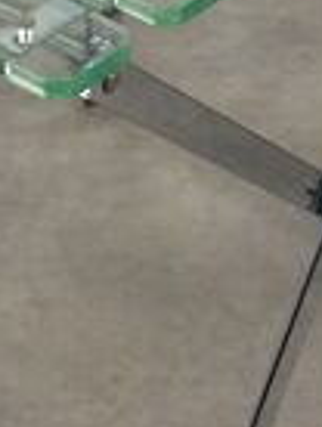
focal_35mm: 168
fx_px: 2077
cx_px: 105
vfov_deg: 11.2
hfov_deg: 8.9
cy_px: -248
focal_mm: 4.15
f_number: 2.2
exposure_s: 1/33
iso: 40
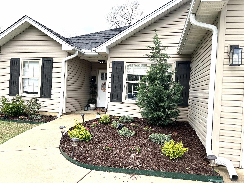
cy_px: 92
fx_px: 183
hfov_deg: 67.3
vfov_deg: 53.1
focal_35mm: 26
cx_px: 122
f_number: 1.5
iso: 50
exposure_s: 1/2165
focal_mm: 5.7
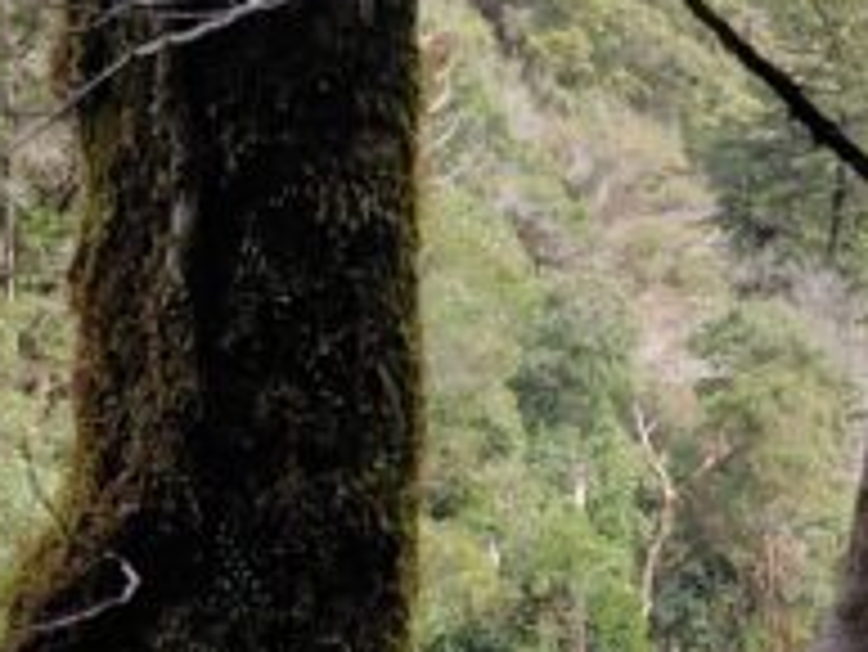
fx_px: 3061
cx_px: 1165
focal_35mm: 122
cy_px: 607
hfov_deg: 15.3
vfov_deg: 12.1
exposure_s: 1/436
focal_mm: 5.6
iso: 50
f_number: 1.9
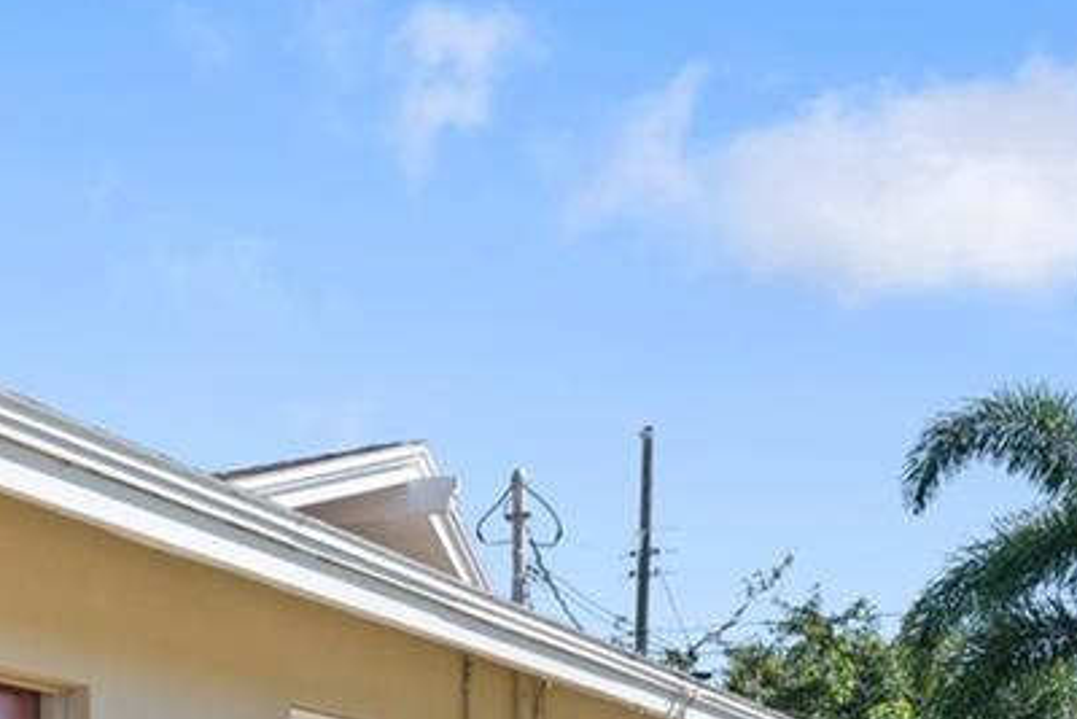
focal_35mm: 56
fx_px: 1676
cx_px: 105
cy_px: 928
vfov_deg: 21.9
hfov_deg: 33.7
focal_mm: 14
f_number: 6.3
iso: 250
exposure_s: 1/160
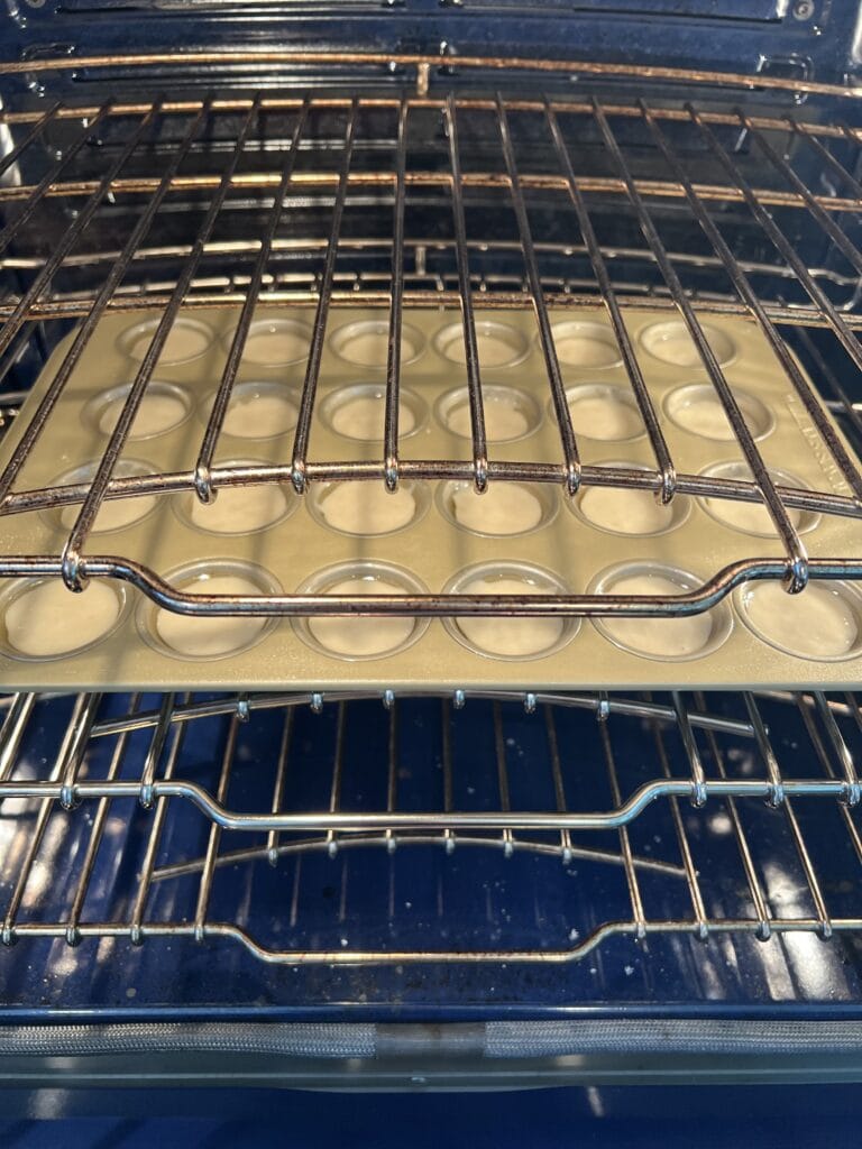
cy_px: 574
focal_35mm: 26
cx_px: 431
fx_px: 863
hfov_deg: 53.1
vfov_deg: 67.3
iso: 125
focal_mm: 5.7
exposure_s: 1/120
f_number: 1.5
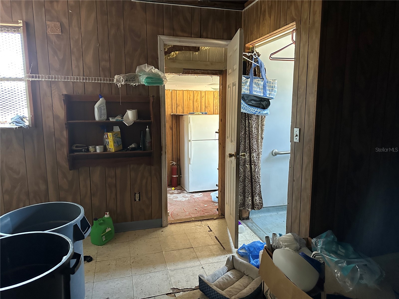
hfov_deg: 71.6
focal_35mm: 24
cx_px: 200
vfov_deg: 56.8
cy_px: 150
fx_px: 277
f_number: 1.78
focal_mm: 6.86
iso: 1000
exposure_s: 1/60
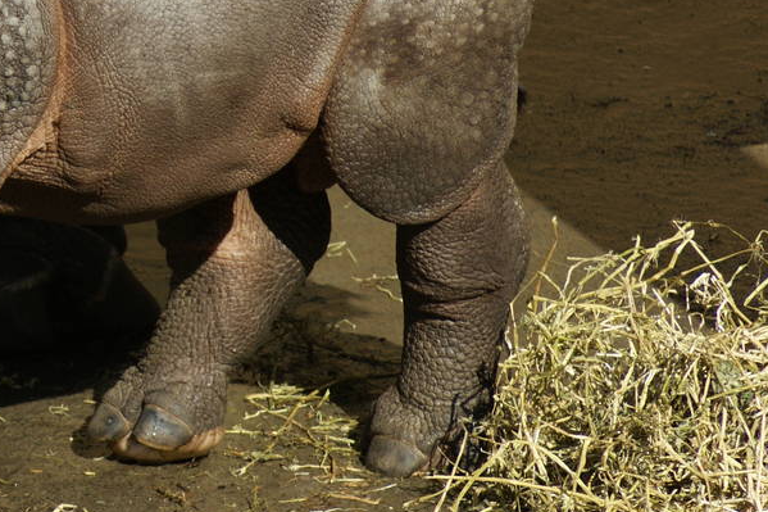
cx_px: -163
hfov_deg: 3.2
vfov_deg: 2.1
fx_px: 13670
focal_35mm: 641
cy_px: 51
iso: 100
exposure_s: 1/500
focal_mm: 160
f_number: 5.6
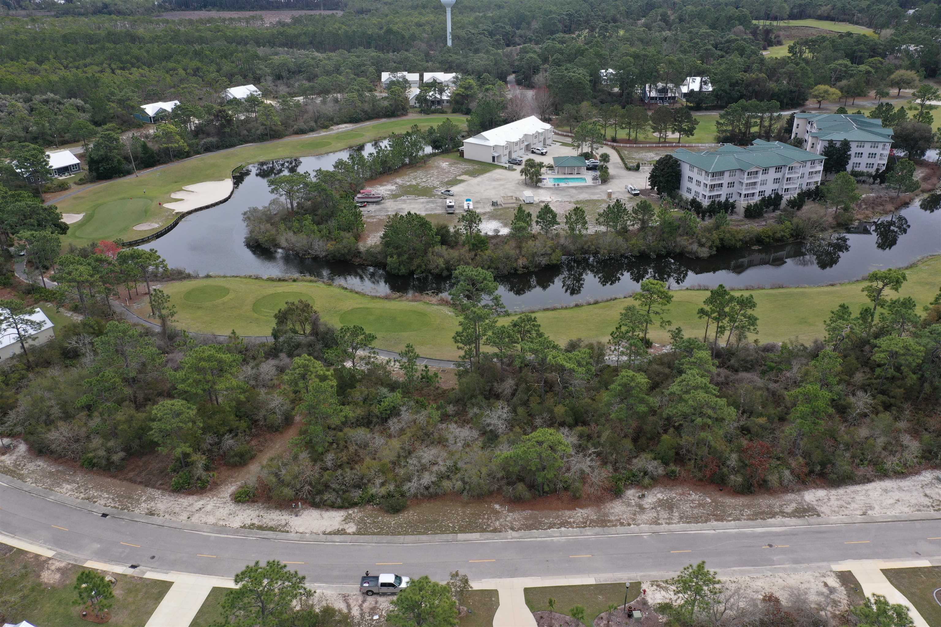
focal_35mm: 28
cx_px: 470
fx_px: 732
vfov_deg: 46.4
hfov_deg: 65.5
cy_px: 314
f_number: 5.6
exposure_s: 1/400
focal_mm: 10.26
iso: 100
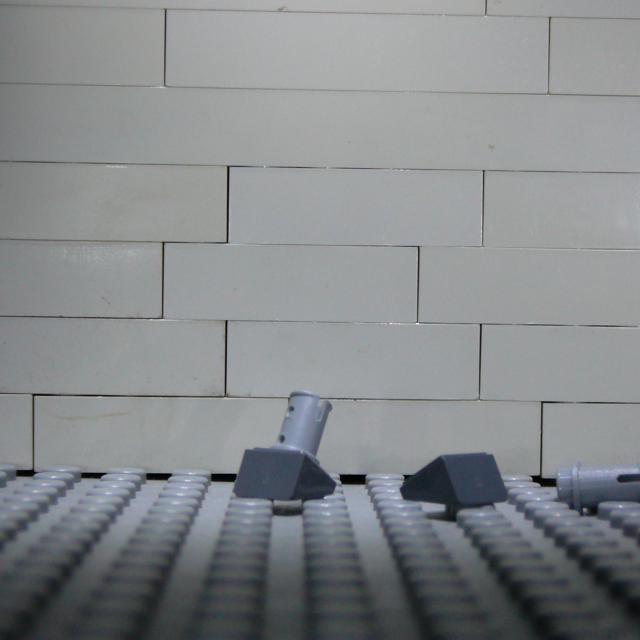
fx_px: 1903
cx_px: 402
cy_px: 320
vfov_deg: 19.1
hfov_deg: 19.1
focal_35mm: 91
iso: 200
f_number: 3.7
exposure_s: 1/30
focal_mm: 11.5
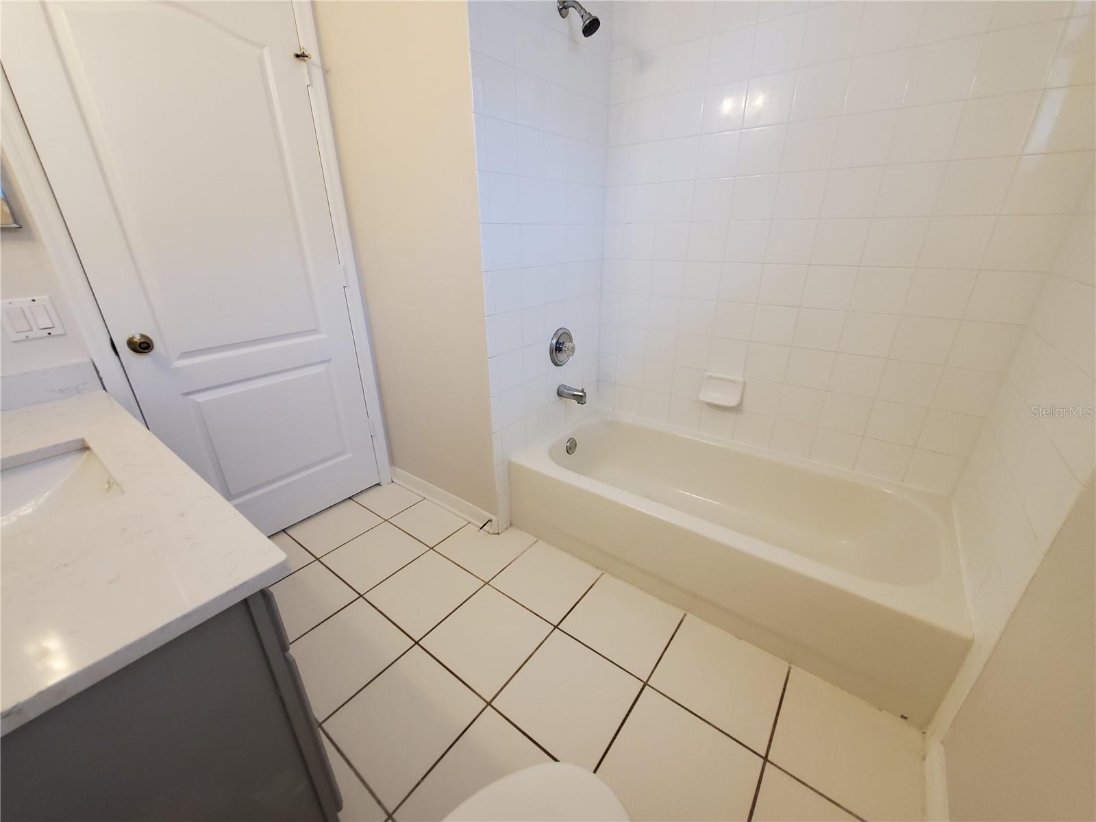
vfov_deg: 89.9
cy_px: 411
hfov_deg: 106.2
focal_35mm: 13
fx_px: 412
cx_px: 548
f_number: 2.2
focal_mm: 1.8
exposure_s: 1/59
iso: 320
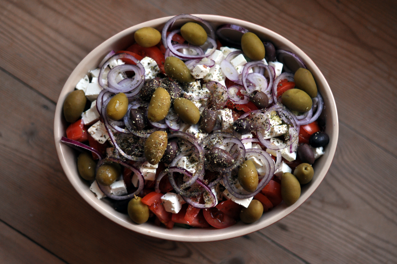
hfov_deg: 27.0
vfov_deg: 18.1
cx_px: 198
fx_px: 826
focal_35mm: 75
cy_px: 132
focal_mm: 50
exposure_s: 1/100
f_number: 1.4
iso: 320
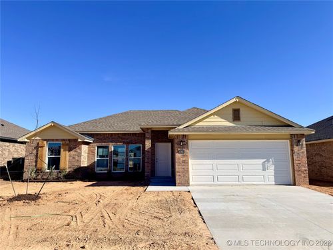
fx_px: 231
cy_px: 125
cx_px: 166
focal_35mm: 24
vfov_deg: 56.8
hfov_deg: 71.6
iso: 80
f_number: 1.78
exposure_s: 1/6173
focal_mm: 6.76
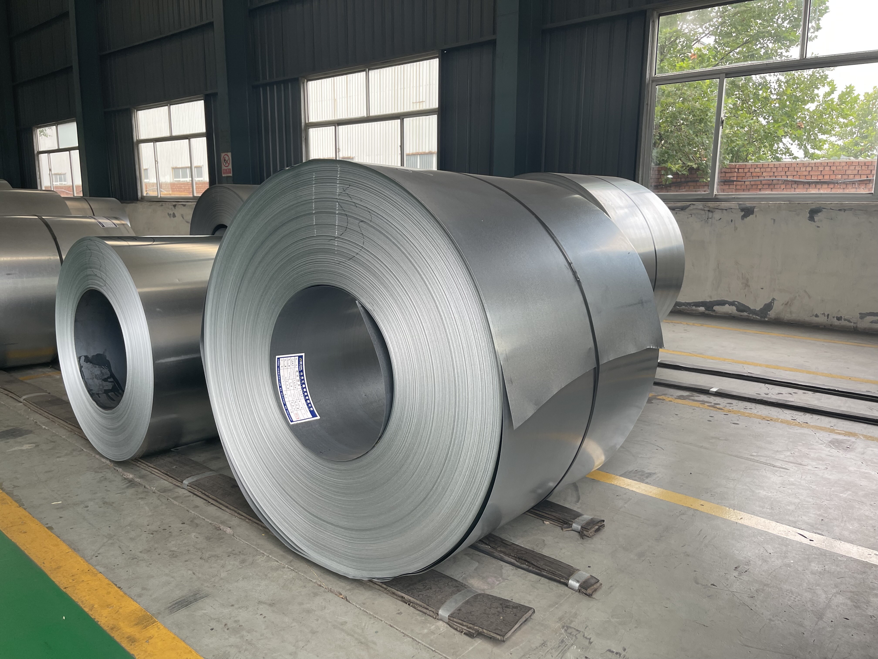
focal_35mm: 26
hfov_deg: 67.3
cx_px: 439
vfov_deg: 53.1
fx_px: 659
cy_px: 330
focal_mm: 5.1
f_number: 1.6
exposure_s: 1/121
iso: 50
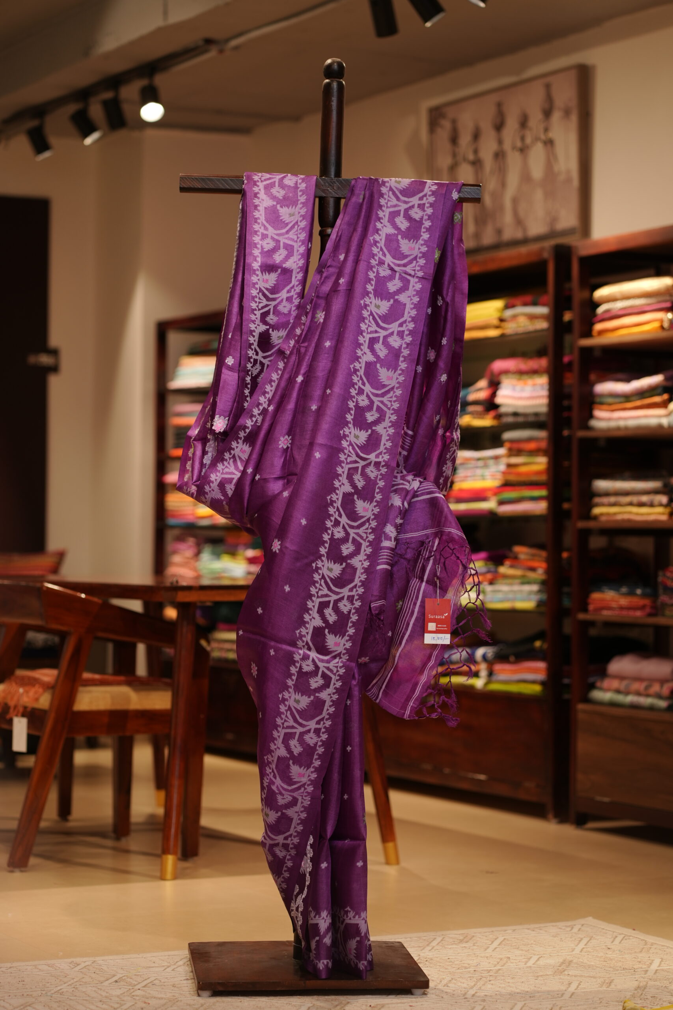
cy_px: 505
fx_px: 2383
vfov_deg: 23.9
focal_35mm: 85
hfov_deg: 16.1
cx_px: 336
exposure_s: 1/100
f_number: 2.8
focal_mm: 85
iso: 200
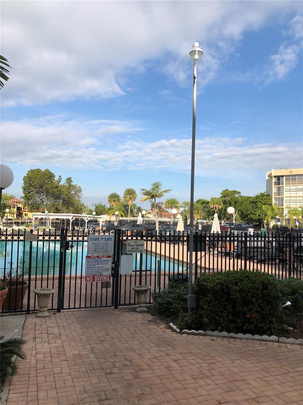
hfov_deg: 49.7
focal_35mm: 28
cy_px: 202
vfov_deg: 63.4
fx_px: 327
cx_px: 152
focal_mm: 3.99
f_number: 1.8
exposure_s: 1/2114
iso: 20
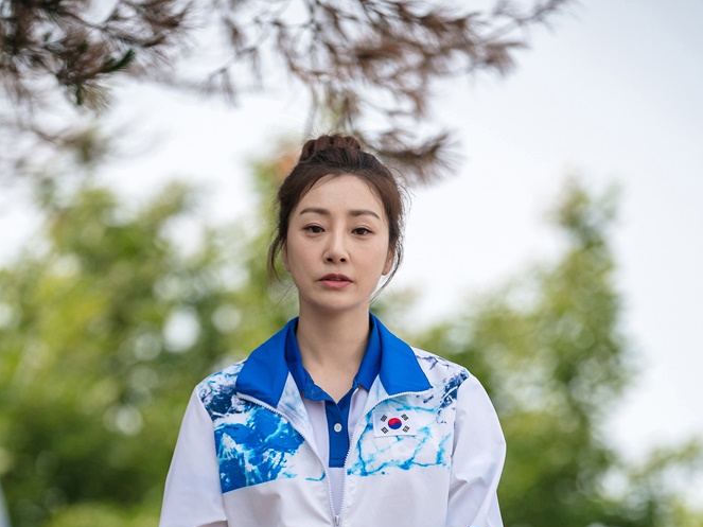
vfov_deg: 6.3
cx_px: 353
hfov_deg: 8.4
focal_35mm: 235
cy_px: 529
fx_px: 4772
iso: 125
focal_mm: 162
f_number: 3.2
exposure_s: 1/2000
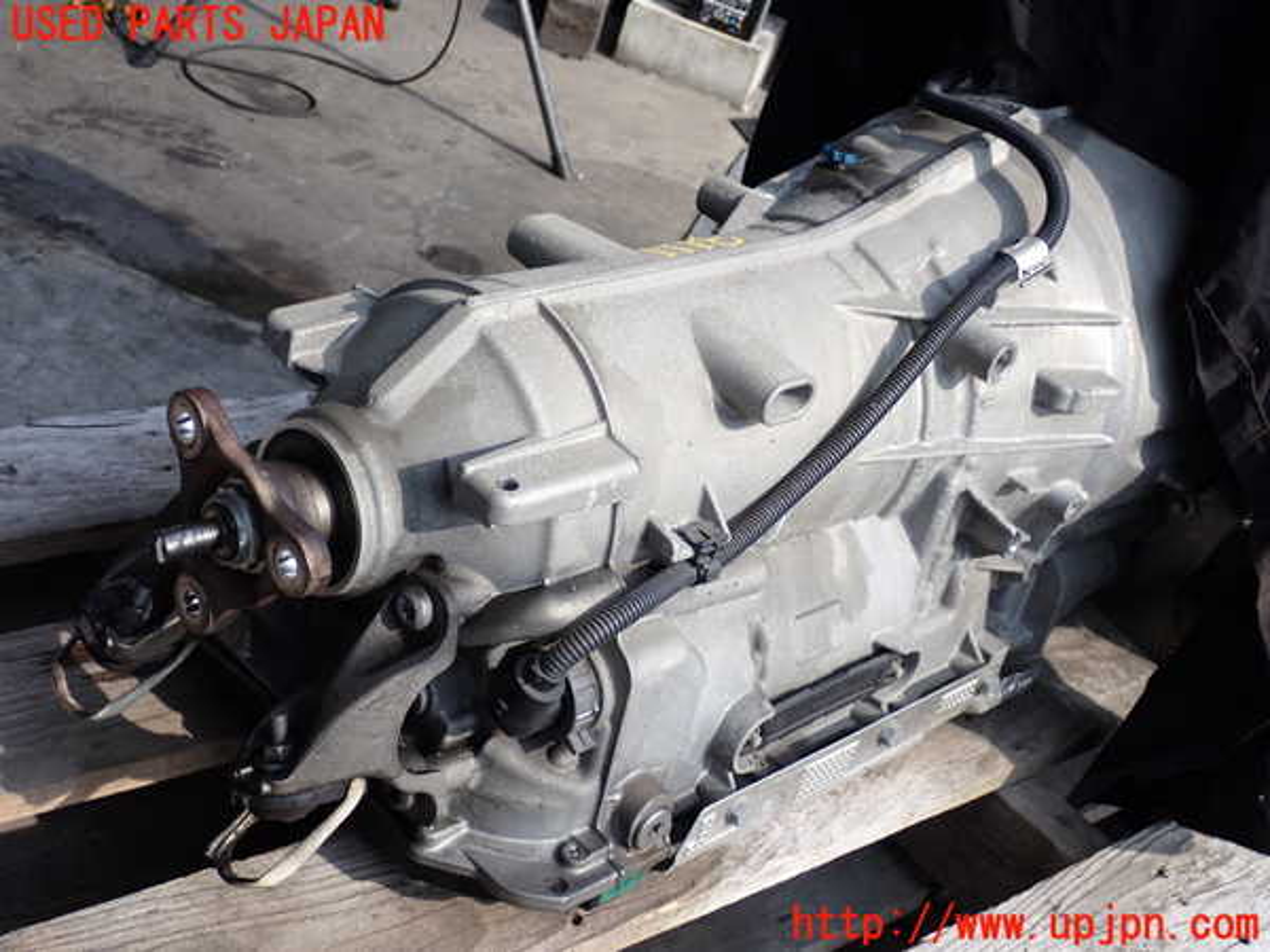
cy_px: 476
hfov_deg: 40.4
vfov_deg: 30.9
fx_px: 1724
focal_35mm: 47
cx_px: 635
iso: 100
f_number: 3.1
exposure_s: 1/640
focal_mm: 8.4
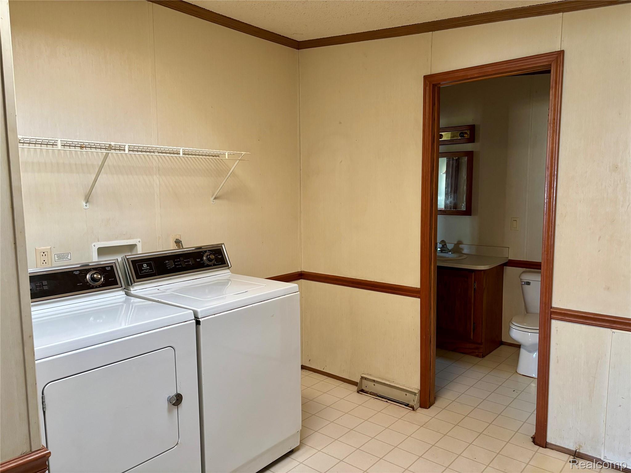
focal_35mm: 26
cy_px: 236
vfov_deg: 53.1
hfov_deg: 67.3
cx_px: 316
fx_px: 474
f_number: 1.6
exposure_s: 1/60
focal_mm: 5.96
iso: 200
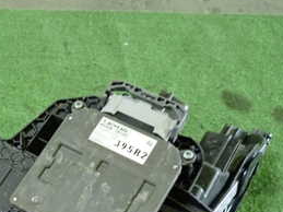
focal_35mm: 58
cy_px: 203
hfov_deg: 32.0
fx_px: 474
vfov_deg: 24.3
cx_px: 39
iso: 500
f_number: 2
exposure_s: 1/30
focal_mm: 4.5
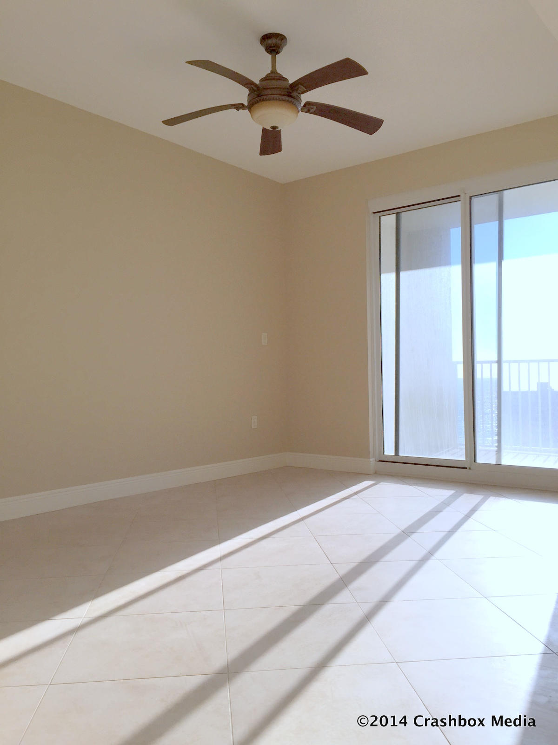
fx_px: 623
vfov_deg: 61.7
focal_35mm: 29
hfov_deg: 48.2
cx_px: 279
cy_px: 372
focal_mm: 4.15
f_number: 2.2
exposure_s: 1/648
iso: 32
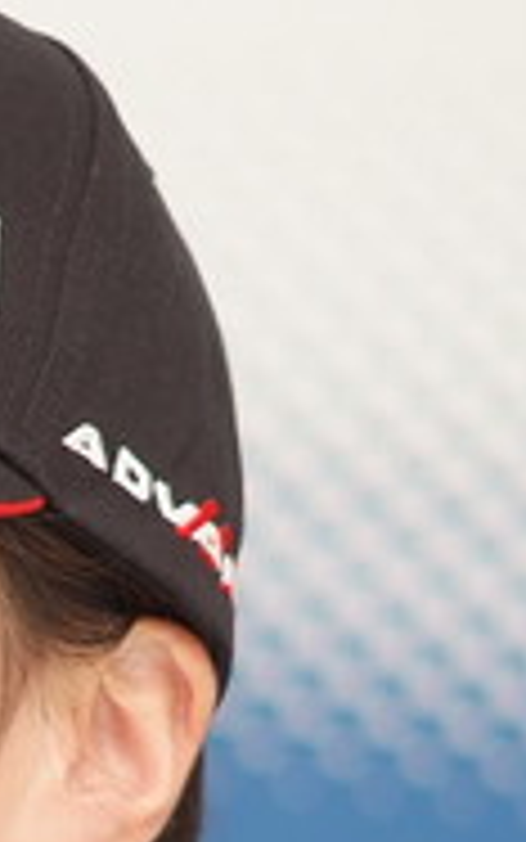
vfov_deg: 2.0
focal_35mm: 1059
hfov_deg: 1.2
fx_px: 24271
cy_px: 995
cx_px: -656
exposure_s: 1/125
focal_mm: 180
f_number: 2.8
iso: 400
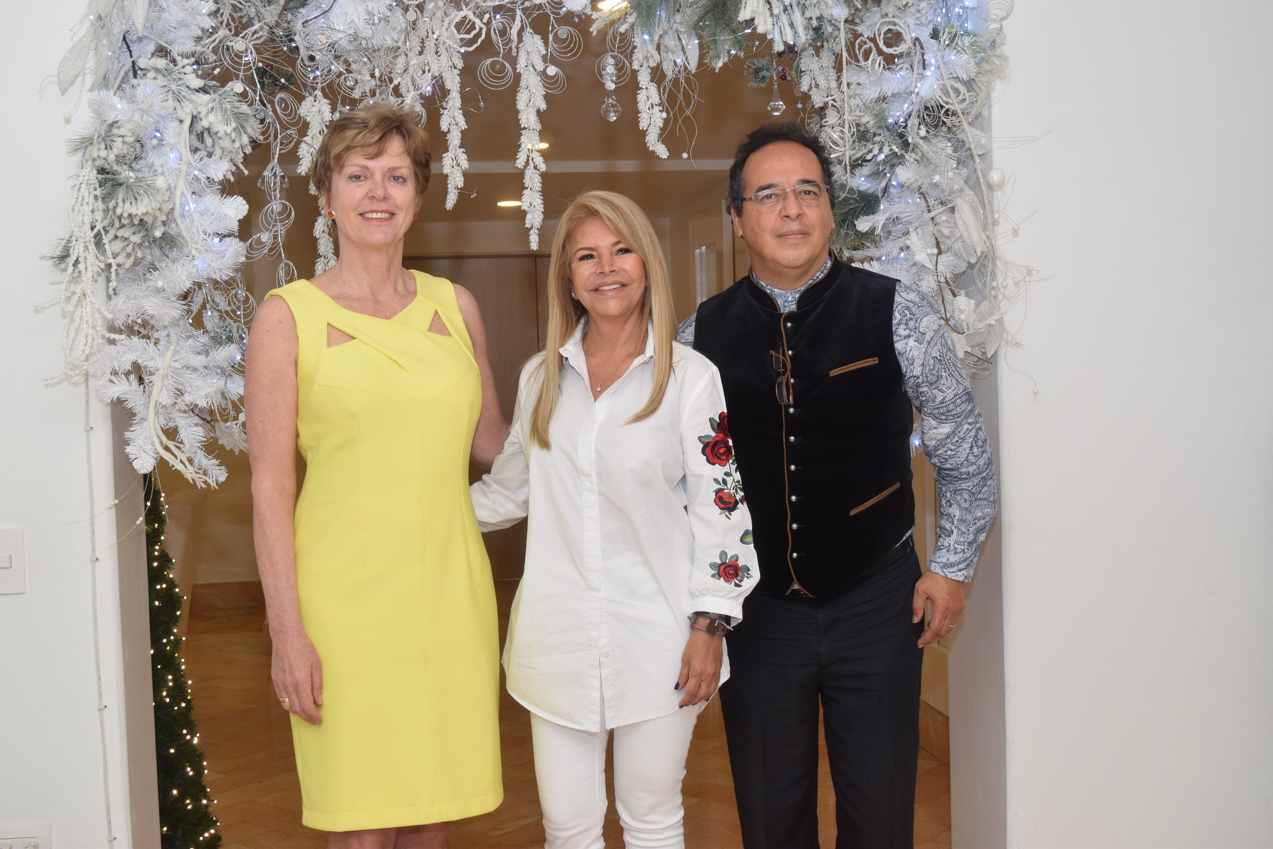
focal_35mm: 40
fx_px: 1432
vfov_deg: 33.0
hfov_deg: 47.9
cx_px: 636
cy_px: 424
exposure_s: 1/160
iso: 800
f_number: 7.1
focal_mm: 27
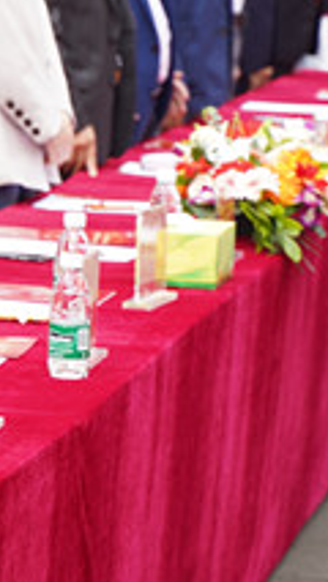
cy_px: 49
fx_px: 3984
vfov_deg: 8.3
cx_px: -487
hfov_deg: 4.6
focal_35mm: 258
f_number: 4.5
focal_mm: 70
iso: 100
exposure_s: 1/200
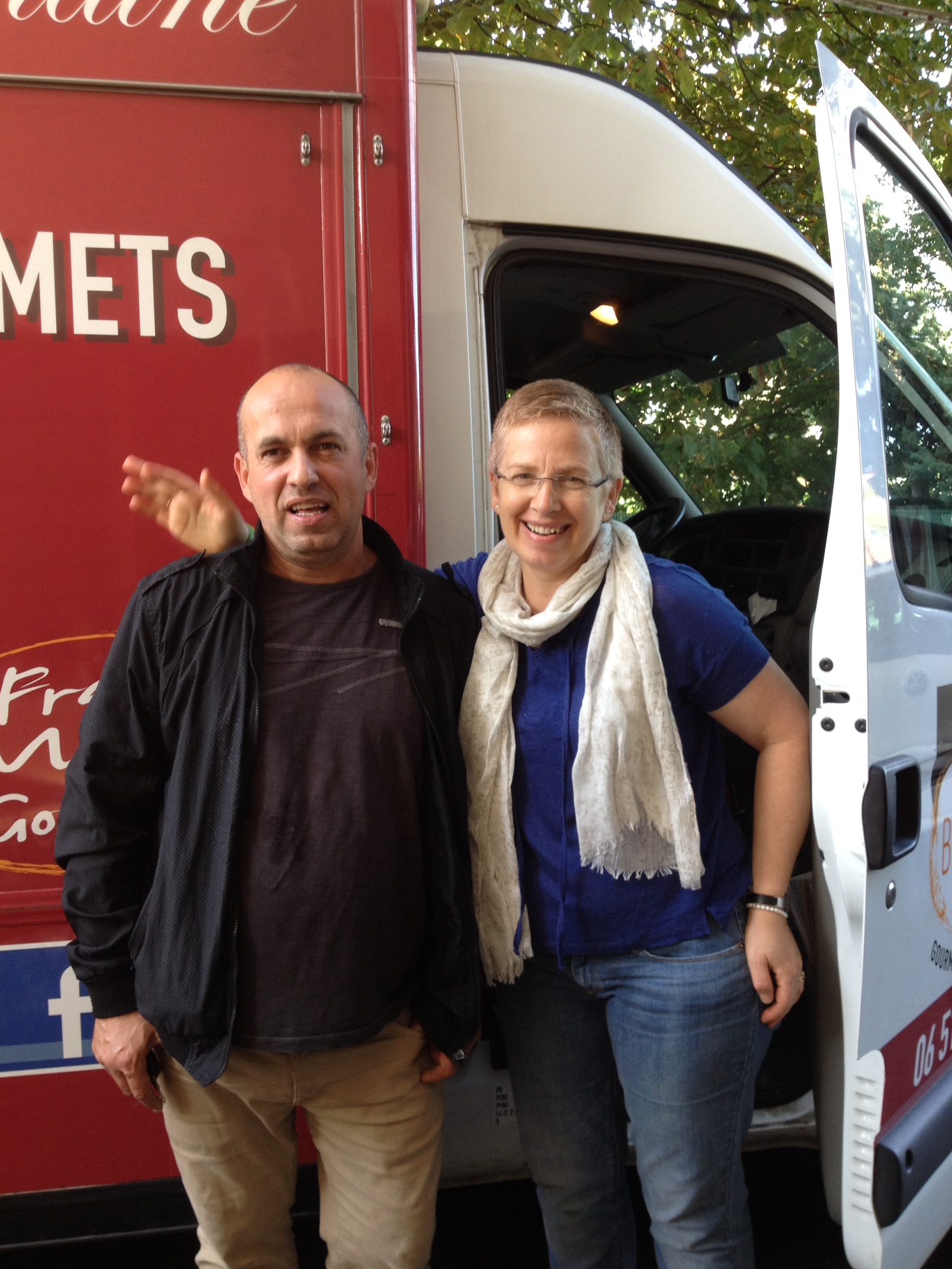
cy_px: 642
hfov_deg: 39.7
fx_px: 1320
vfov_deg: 51.4
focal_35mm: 36
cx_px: 472
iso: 50
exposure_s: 1/40
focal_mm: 4.28
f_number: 2.4
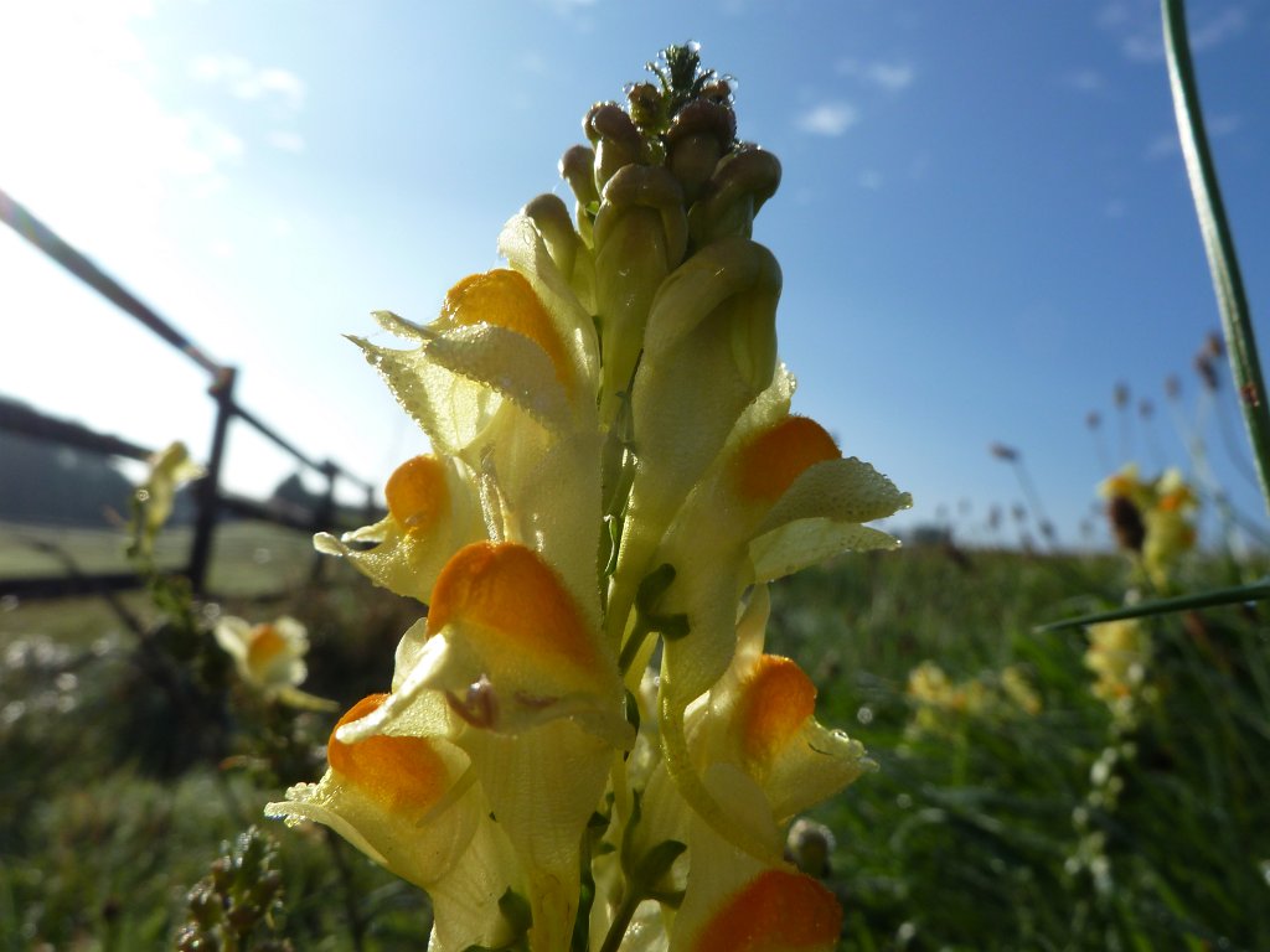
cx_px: 635
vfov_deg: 54.9
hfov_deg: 69.4
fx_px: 917
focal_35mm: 25
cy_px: 476
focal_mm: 4.1
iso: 80
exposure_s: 1/400
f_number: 5
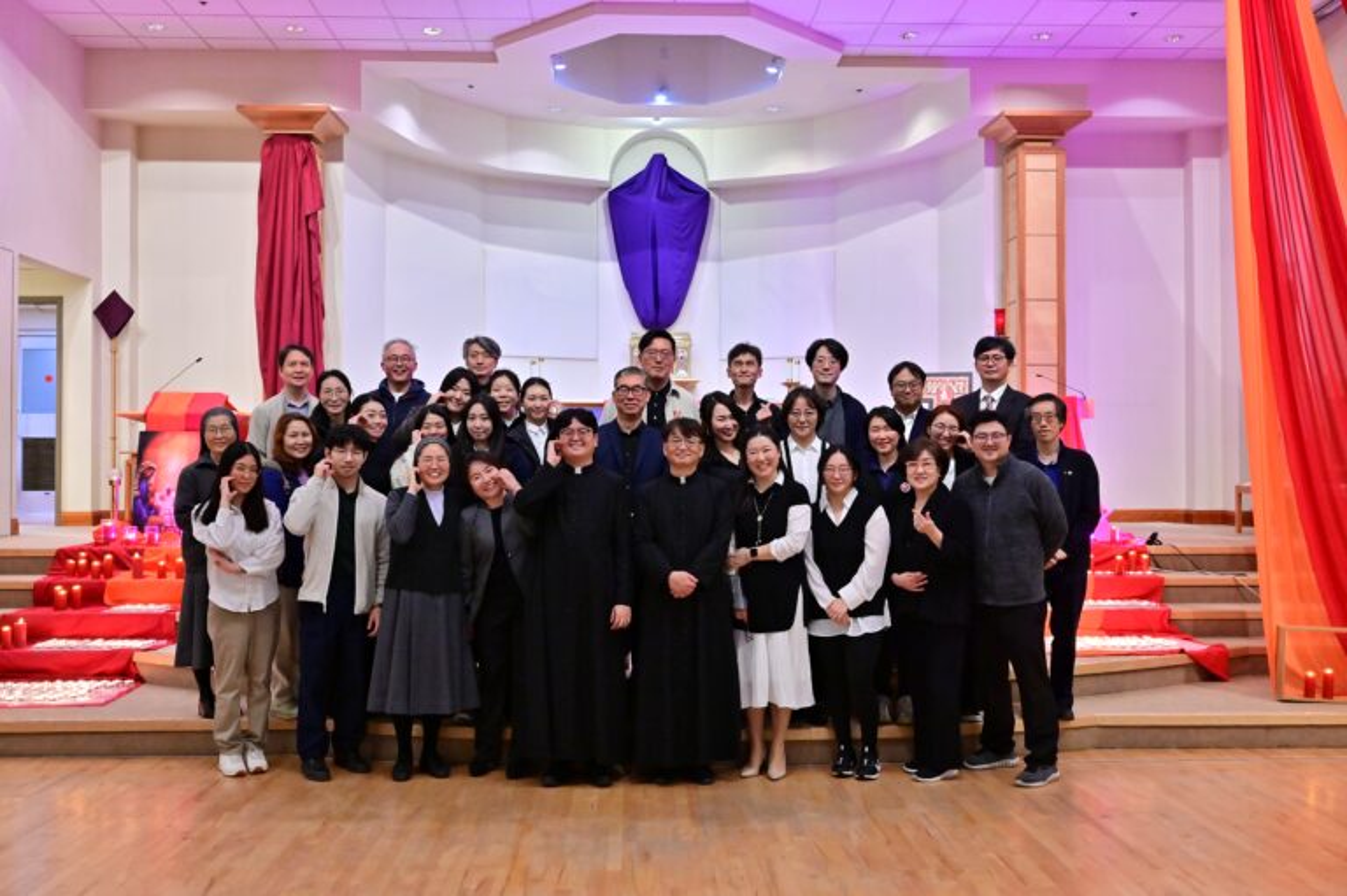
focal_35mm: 34
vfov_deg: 39.4
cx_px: 674
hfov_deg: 56.5
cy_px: 448
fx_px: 1253
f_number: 5.6
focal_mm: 33.5
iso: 3200
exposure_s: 1/80
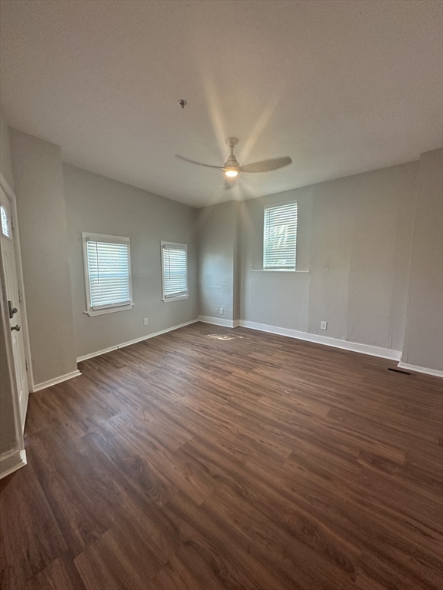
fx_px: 239
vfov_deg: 102.1
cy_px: 295
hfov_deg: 85.7
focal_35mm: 14
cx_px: 222
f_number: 2.2
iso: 250
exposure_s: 1/120
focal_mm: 2.22
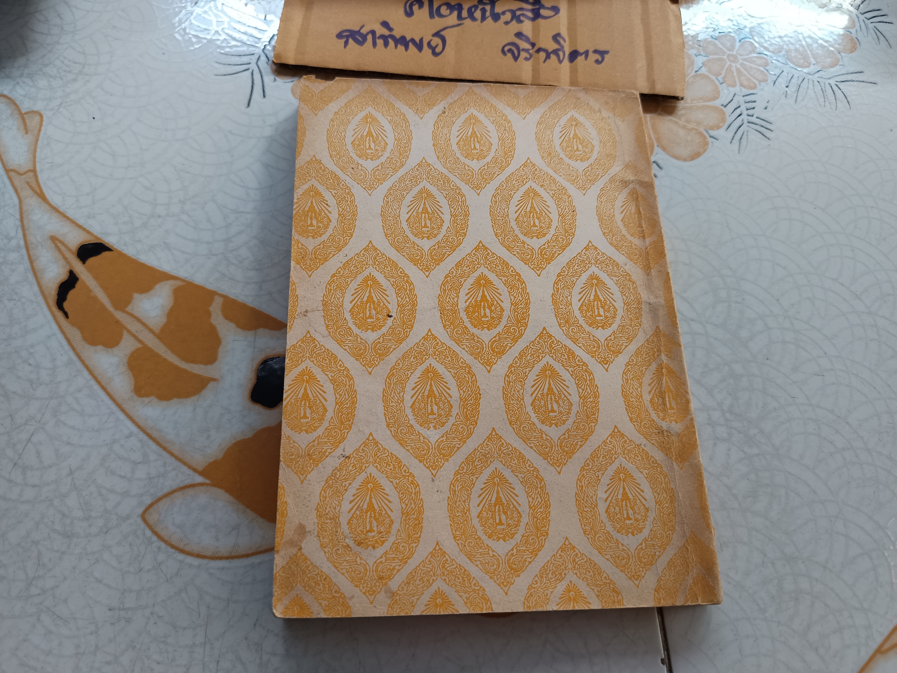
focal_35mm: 24
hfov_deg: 71.6
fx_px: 622
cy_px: 336
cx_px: 448
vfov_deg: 56.8
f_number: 1.7
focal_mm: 5.31
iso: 297
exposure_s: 1/50
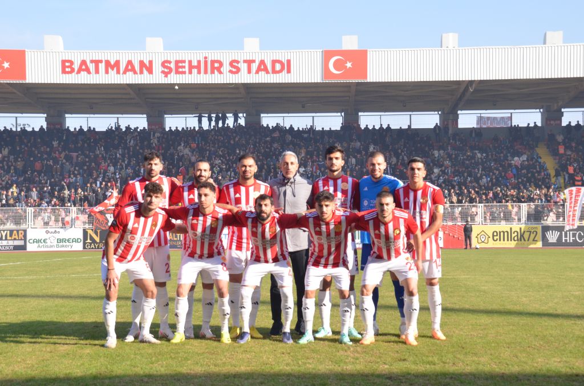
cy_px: 193
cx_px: 292
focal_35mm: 69
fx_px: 1117
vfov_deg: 19.6
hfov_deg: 29.3
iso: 640
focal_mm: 46
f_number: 8
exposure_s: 1/640
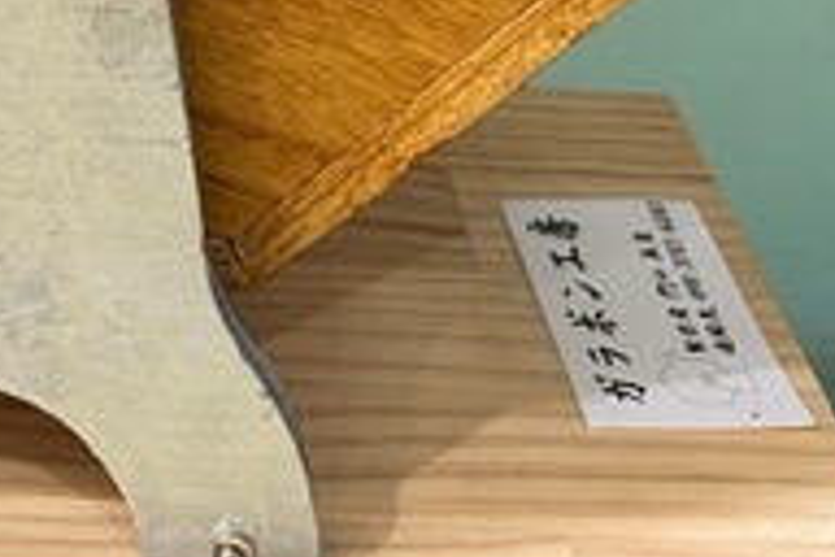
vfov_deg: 13.8
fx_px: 2087
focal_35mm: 90
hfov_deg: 21.4
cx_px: -104
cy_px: -392
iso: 100
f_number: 1.5
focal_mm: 5.7
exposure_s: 1/60
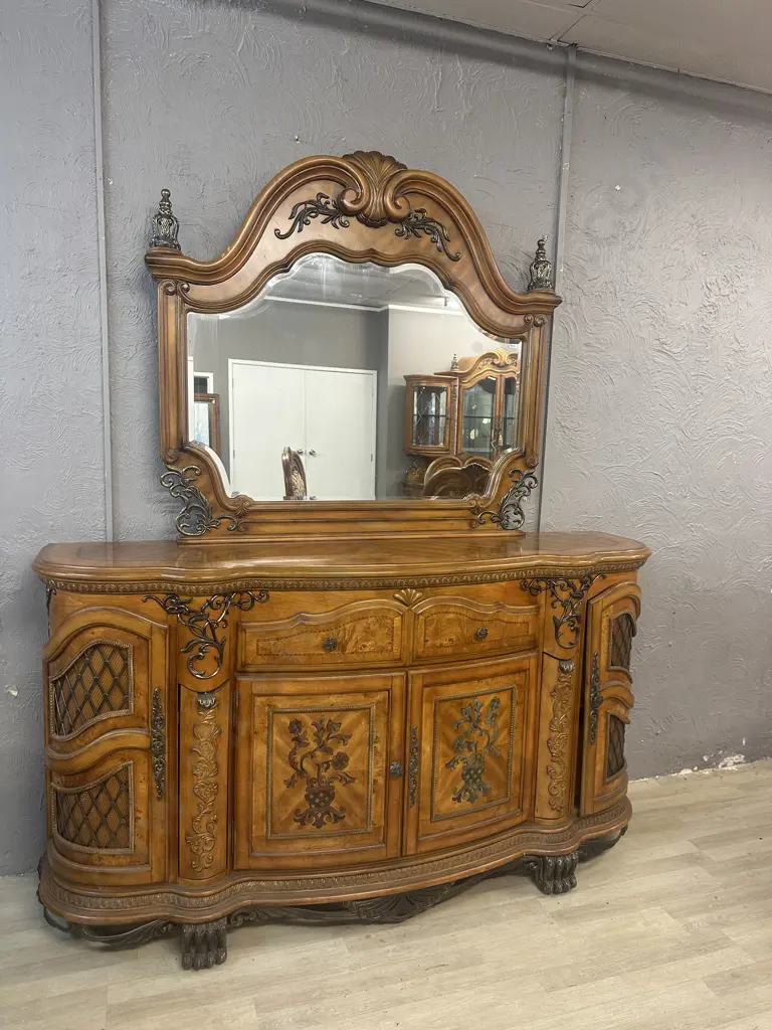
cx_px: 386
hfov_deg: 56.8
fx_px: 714
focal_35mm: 24
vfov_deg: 71.6
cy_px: 515
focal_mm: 6.86
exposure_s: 1/50
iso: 160
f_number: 1.78
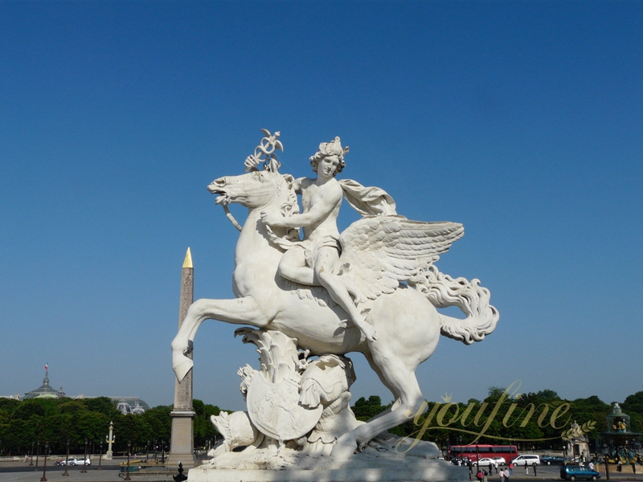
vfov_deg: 34.3
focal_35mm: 42
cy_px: 241
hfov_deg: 44.8
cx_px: 322
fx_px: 780
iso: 100
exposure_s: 1/640
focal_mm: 6.8
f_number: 8
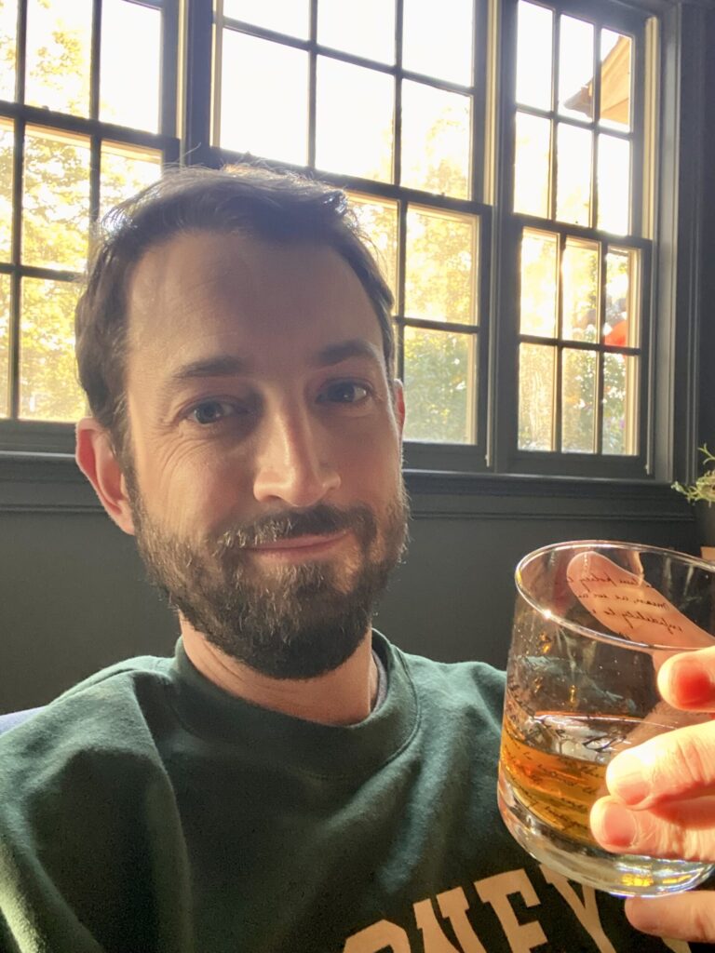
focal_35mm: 30
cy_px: 476
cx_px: 358
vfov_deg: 60.0
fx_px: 826
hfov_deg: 46.8
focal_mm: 2.71
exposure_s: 1/40
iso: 400
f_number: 2.2
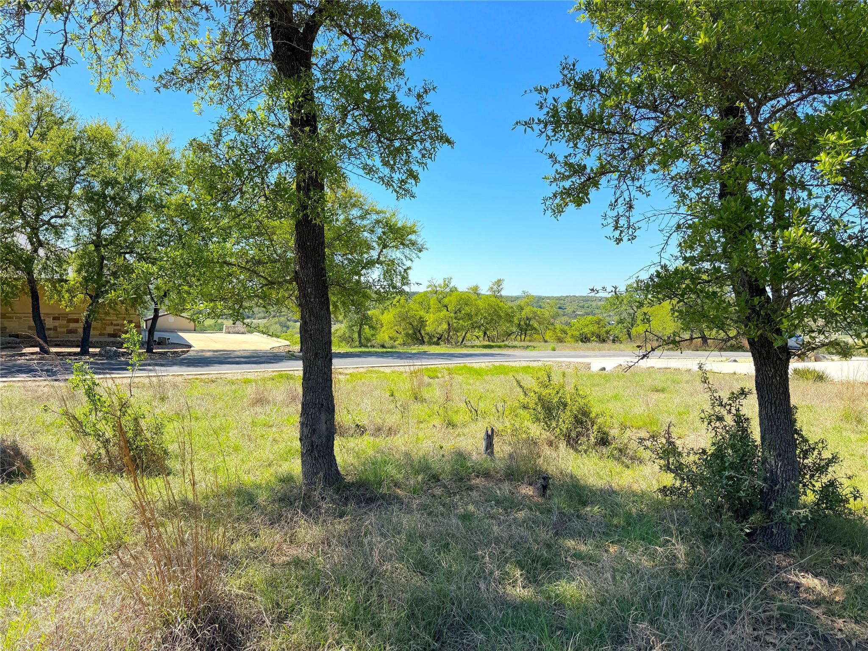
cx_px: 434
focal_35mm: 24
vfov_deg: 56.8
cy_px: 326
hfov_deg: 71.6
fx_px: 602
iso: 80
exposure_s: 1/3247
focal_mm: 6.76
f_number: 1.78
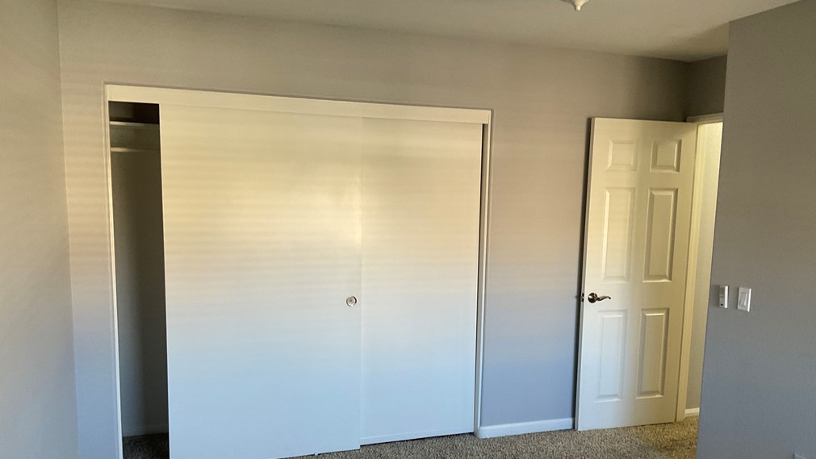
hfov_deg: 61.0
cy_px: 294
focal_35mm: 32
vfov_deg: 36.4
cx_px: 406
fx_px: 692
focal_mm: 3
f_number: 1.8
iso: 80
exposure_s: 1/60
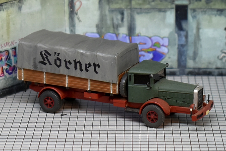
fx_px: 358
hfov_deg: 35.1
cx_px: 113
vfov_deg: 23.8
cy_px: 76
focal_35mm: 57
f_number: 4.8
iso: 1000
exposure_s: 1/125
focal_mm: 38
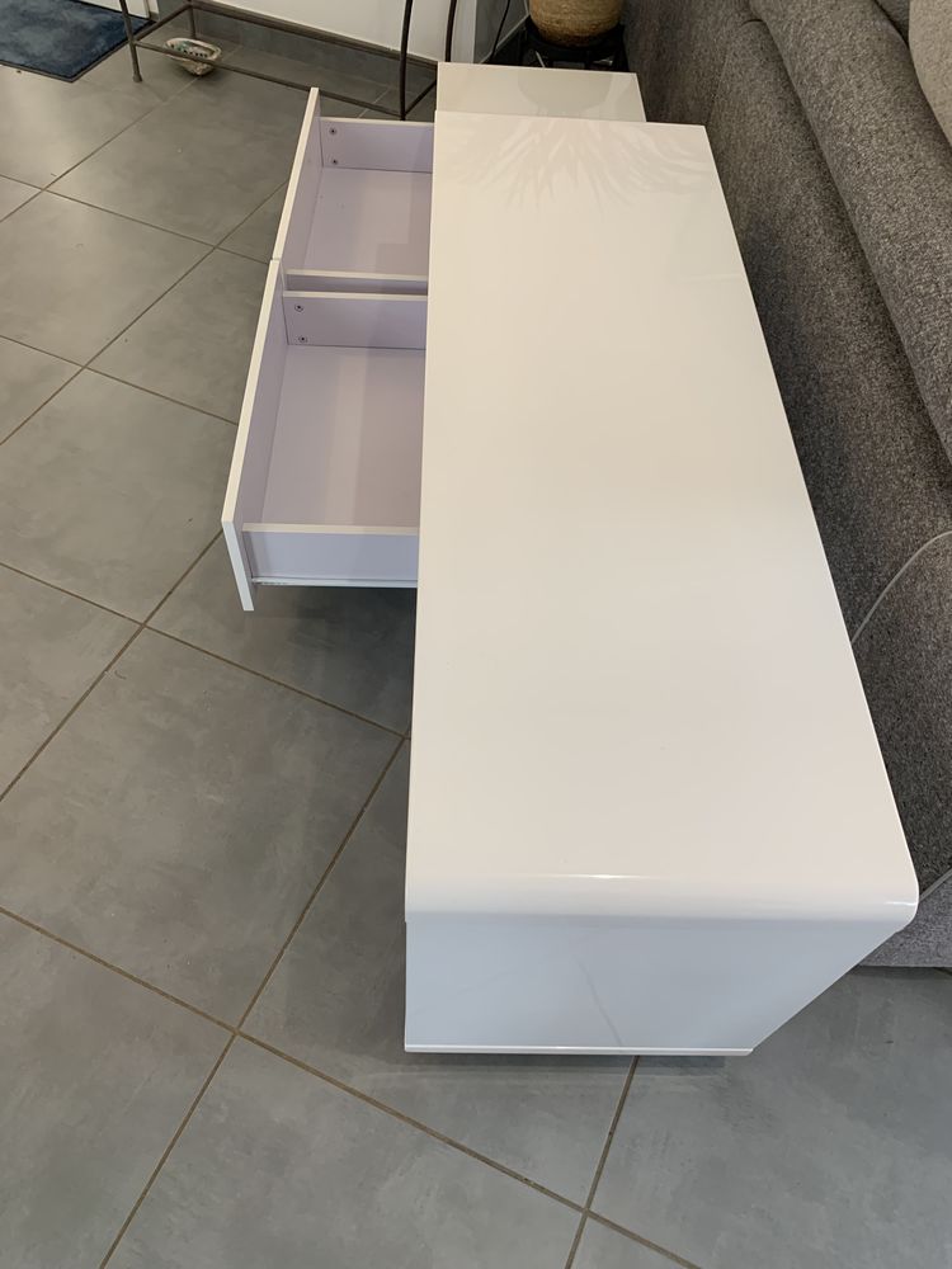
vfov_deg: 67.3
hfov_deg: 53.1
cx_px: 476
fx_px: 953
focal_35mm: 26
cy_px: 634
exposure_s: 1/60
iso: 125
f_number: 1.8
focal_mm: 4.25
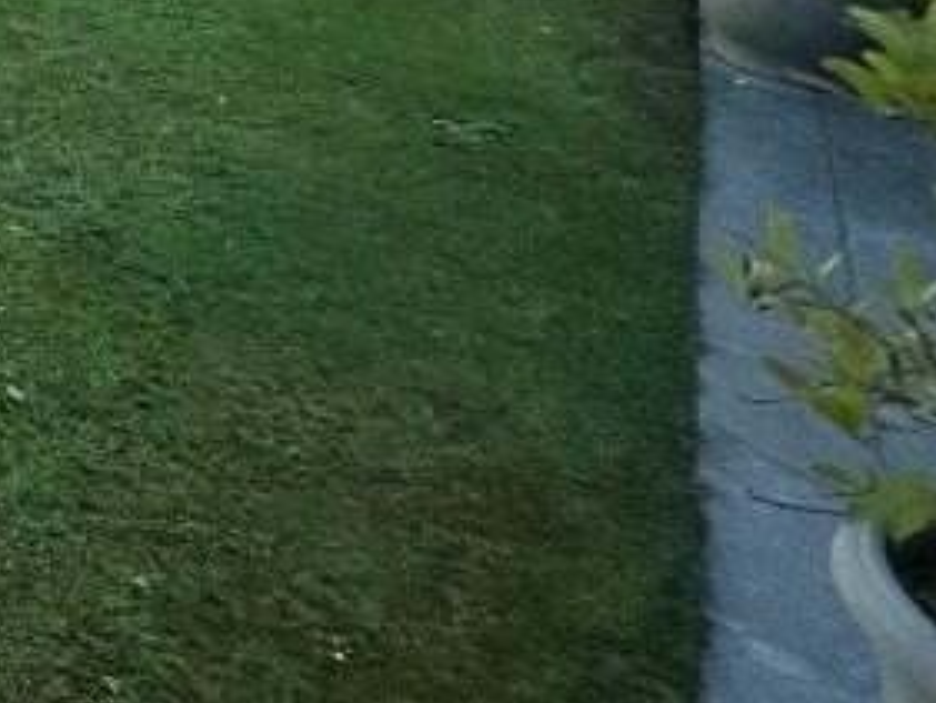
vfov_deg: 24.3
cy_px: -253
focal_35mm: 51
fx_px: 1380
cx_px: -713
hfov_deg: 22.8
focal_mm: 2.22
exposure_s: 1/1595
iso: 50
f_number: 2.2
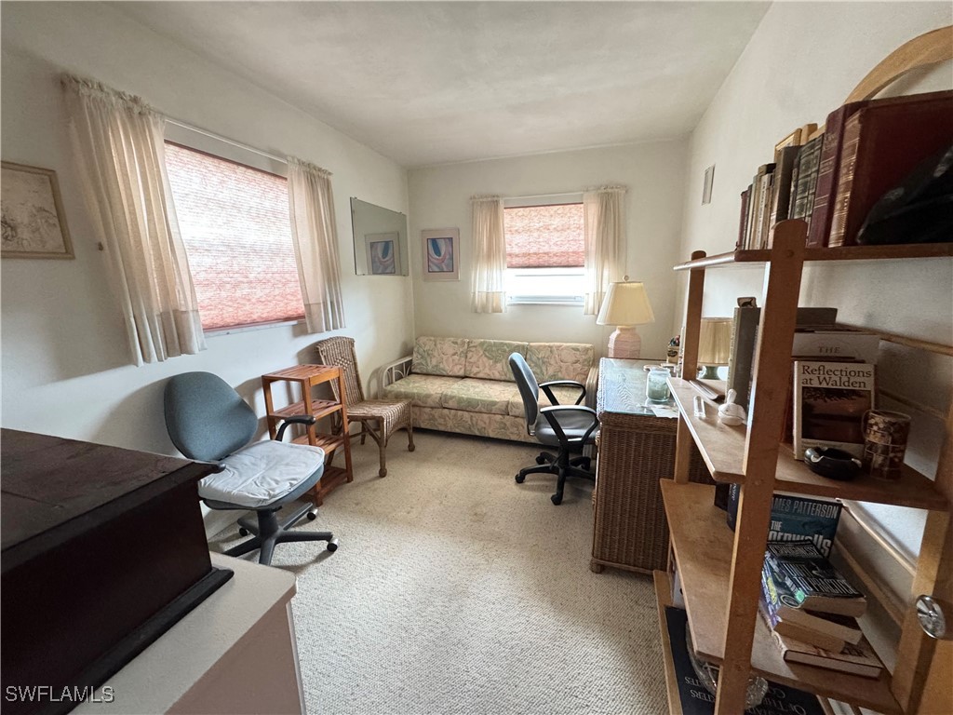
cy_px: 358
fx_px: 385
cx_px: 476
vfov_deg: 85.7
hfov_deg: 102.1
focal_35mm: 14
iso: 400
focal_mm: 2.22
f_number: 2.2
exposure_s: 1/47
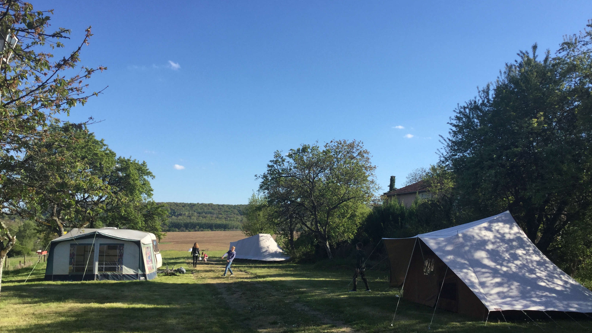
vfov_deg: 34.6
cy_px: 187
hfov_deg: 58.0
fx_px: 534
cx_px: 297
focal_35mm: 34
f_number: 2.4
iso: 25
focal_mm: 3.3
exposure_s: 1/721
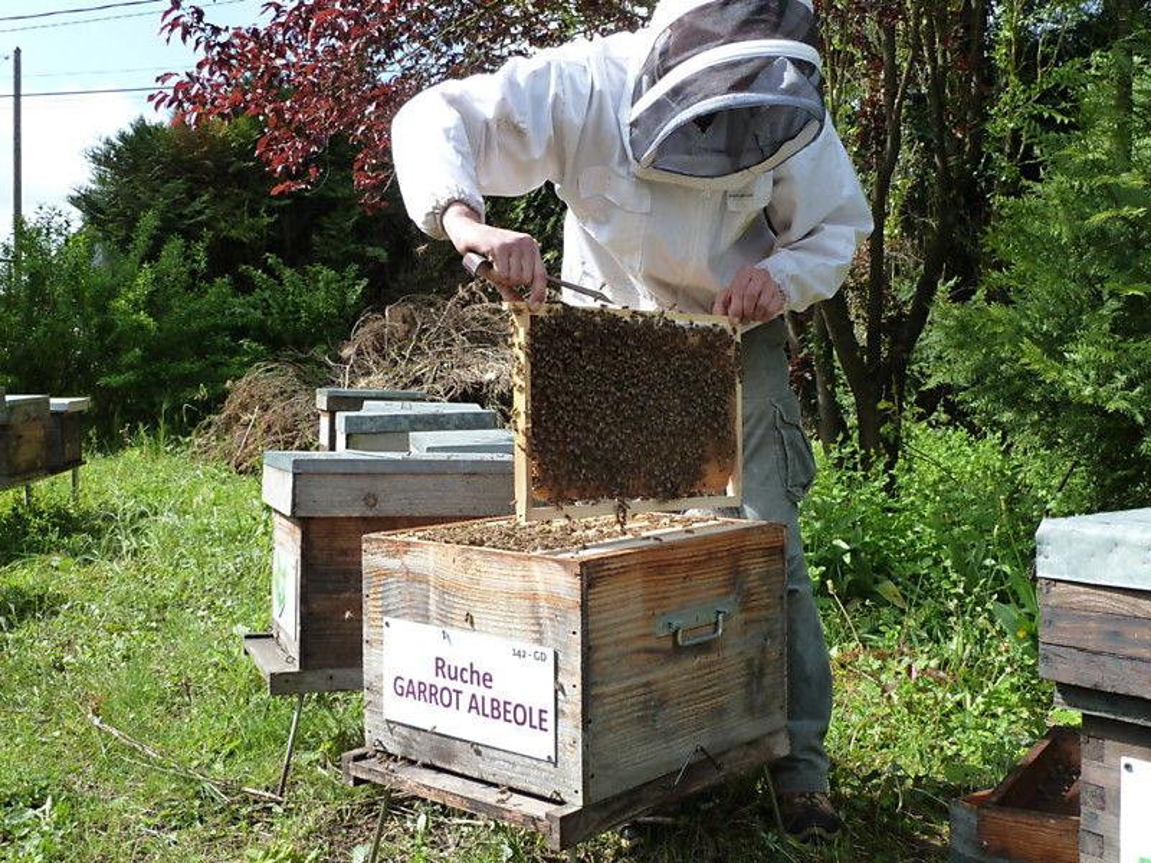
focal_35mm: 37
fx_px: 1230
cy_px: 432
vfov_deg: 38.7
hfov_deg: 50.1
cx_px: 576
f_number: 4
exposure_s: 1/320
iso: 125
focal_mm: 6.1
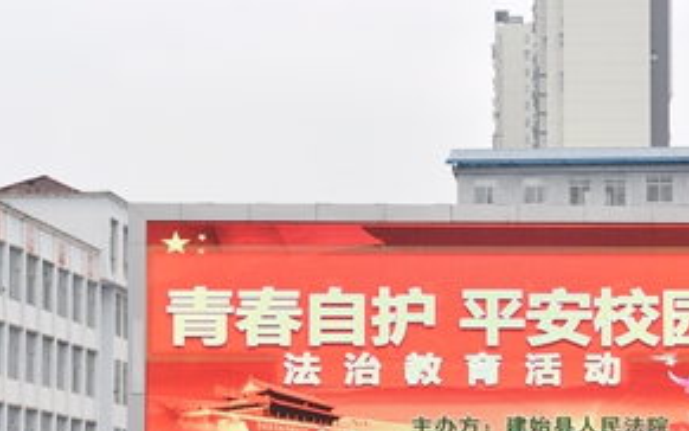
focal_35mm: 147
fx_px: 2761
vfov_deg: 8.9
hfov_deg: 14.2
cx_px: 478
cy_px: 315
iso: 800
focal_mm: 70
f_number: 10
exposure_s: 1/400
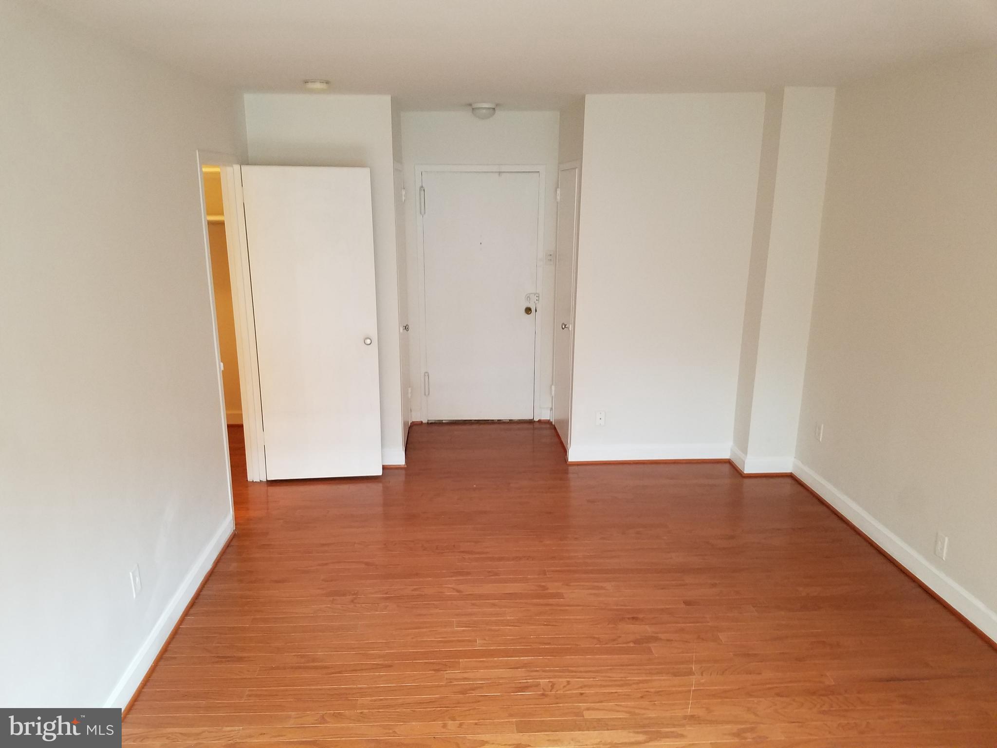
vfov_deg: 53.1
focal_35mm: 26
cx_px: 498
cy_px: 374
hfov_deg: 67.3
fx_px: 749
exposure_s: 1/24
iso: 200
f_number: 1.7
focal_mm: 4.2
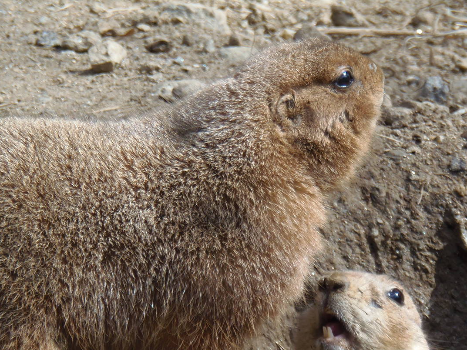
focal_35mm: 486
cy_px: 260
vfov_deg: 3.1
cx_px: 185
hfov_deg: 4.1
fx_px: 6557
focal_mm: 60.4
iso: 64
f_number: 5
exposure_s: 1/200
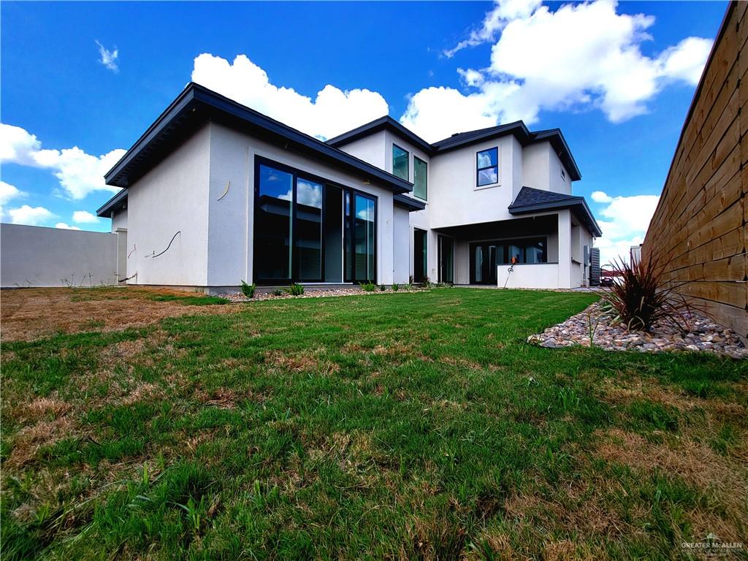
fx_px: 281
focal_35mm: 13
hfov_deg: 106.2
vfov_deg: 89.9
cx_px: 374
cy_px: 280
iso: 50
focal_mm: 2.2
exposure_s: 1/1250
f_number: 2.2
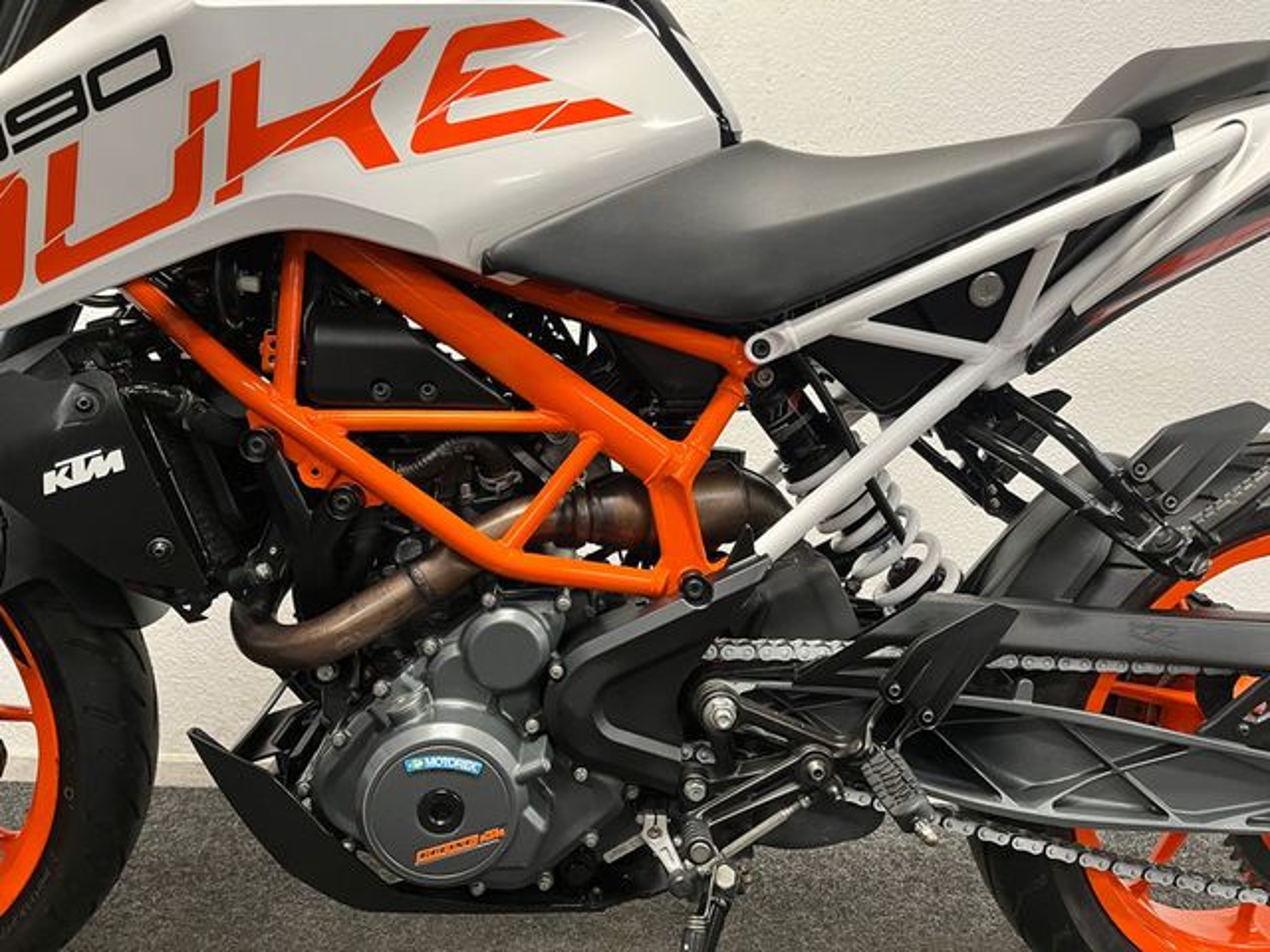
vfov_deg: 53.1
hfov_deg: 67.3
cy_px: 476
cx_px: 635
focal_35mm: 26
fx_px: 954
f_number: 1.6
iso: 250
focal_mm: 5.1
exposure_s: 1/50
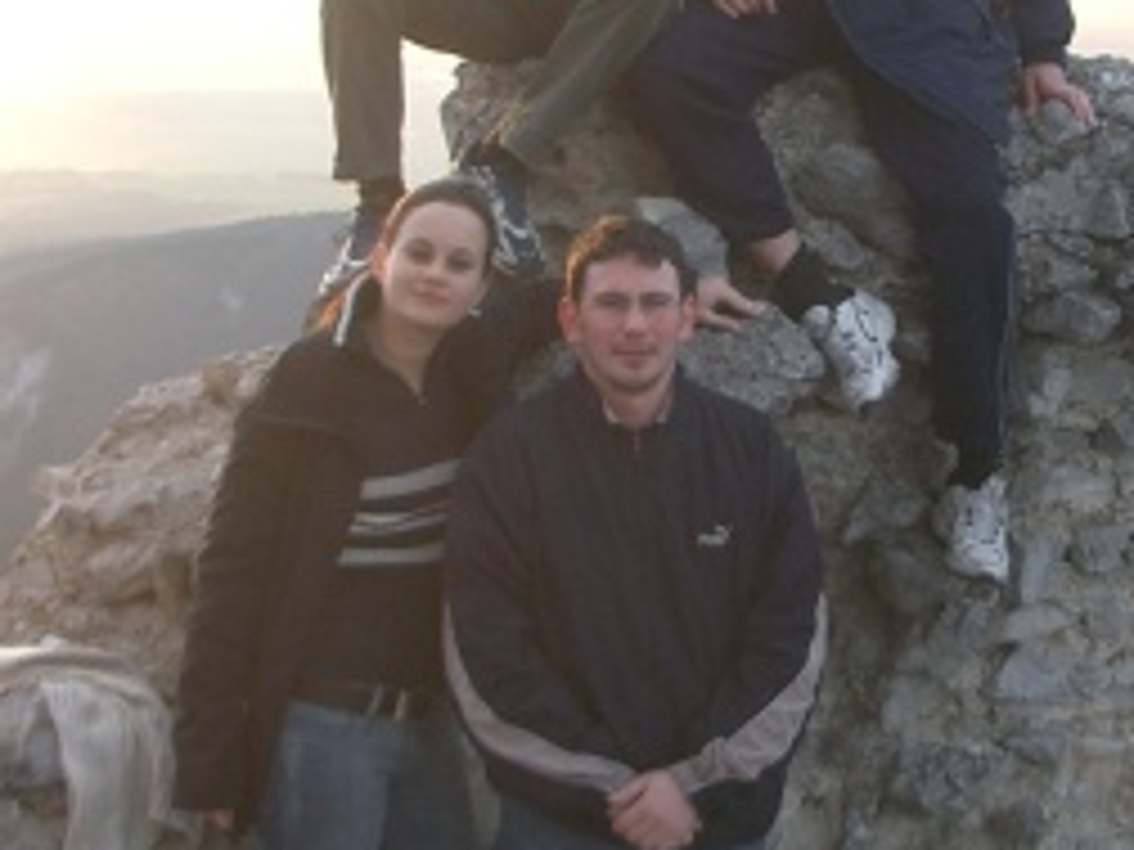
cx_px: 756
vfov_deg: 16.6
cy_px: 306
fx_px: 2916
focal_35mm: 89
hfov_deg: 21.9
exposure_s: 1/125
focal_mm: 5.8
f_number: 2.6
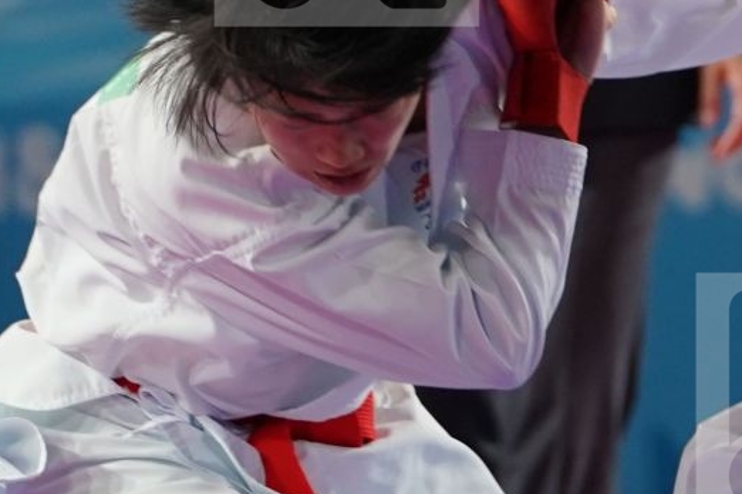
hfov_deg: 2.7
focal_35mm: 765
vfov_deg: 1.8
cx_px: 829
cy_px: -102
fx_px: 15766
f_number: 2.8
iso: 1250
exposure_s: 1/1000
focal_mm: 148
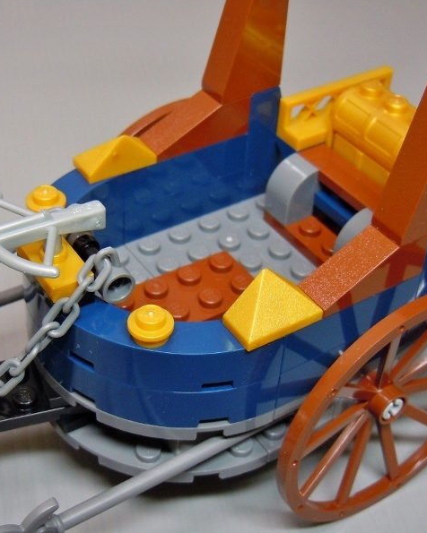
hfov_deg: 25.7
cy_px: 266
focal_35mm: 59
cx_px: 161
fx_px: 932
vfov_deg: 32.0
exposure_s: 1/6
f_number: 3.8
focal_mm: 8.1
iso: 200
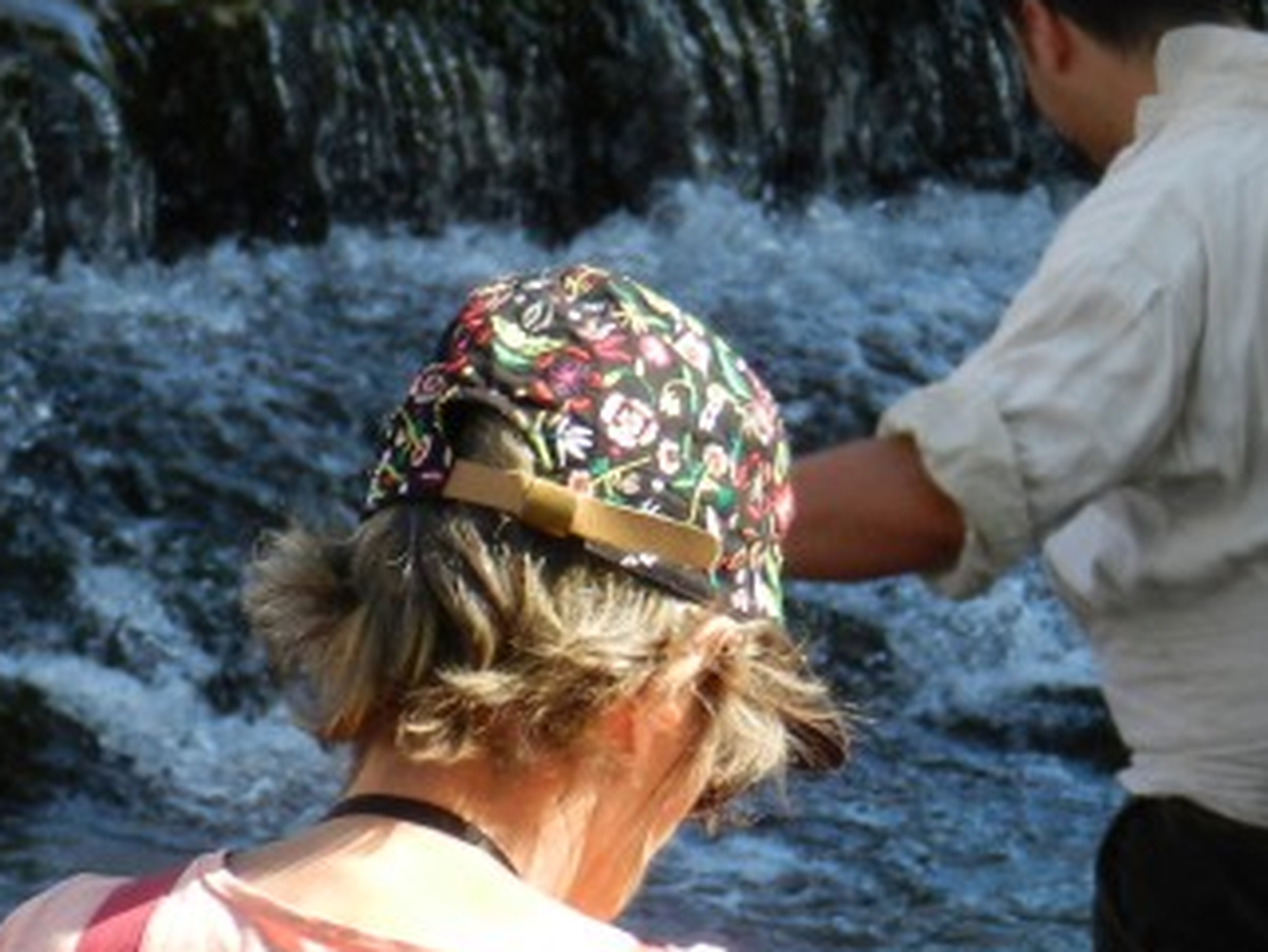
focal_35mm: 656
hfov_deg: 3.0
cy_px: 521
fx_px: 24039
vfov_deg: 2.3
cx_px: 395
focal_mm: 46.7
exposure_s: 1/250
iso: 160
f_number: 5.2
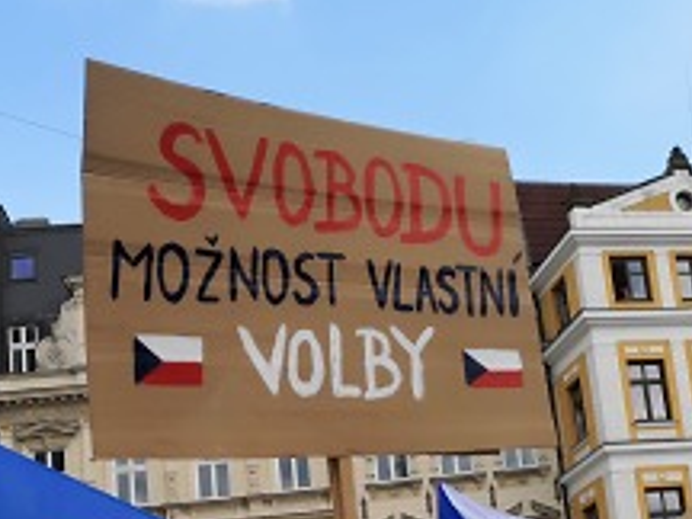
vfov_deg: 28.0
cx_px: 477
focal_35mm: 50
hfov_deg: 37.6
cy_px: 465
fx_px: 1000
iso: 50
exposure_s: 1/1894
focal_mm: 3.95
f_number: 1.8
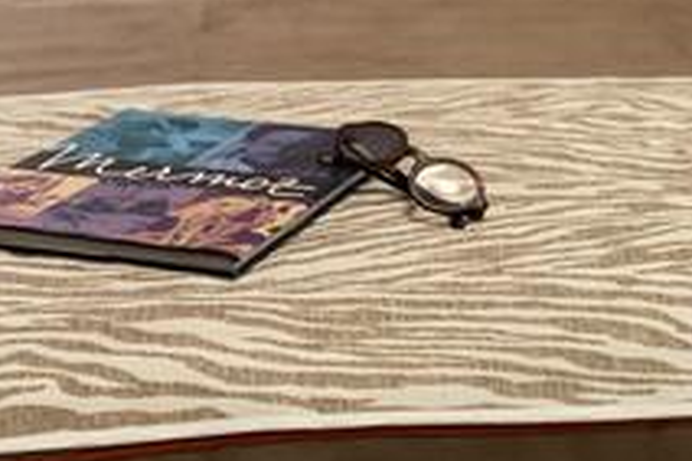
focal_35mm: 92
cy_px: 108
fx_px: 1767
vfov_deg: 14.8
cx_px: 395
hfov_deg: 22.1
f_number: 2
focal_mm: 6
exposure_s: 1/33
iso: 200
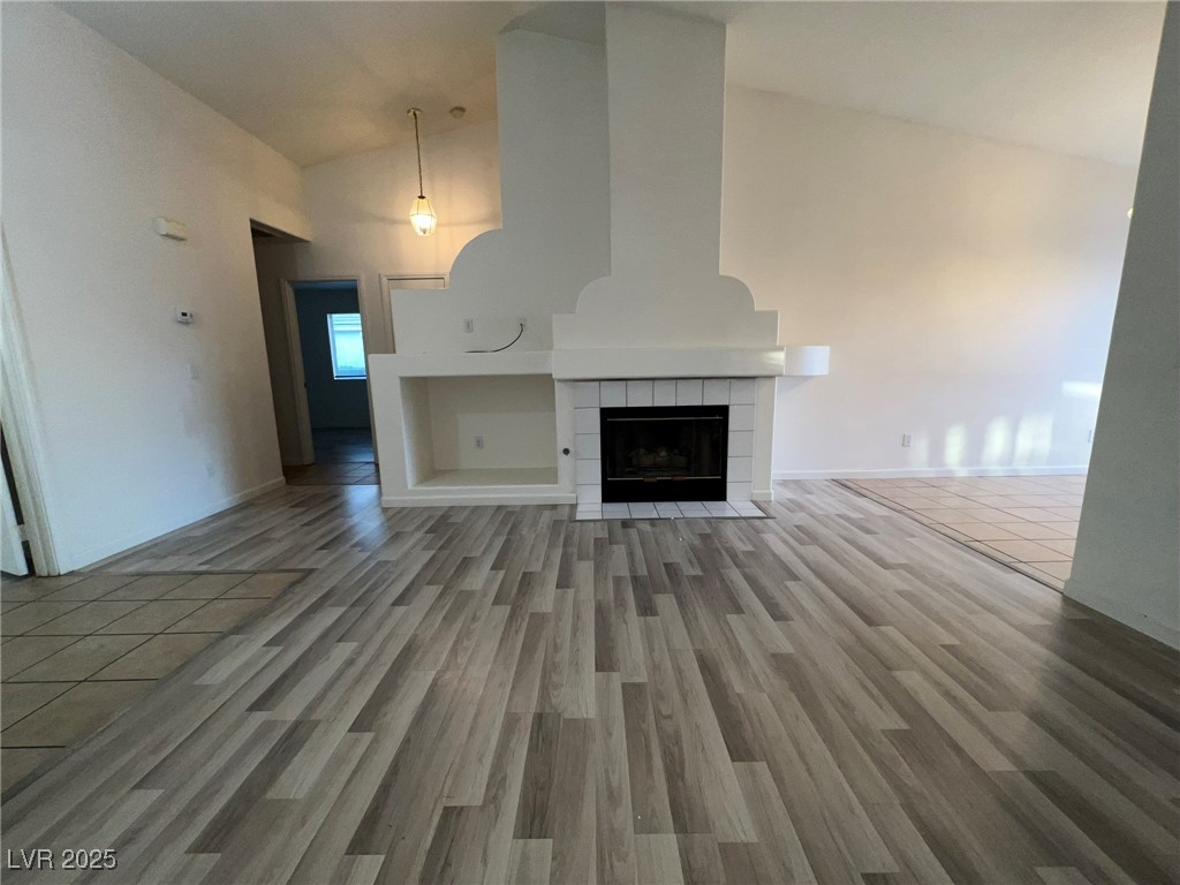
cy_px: 442
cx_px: 590
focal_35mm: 13
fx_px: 443
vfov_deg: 89.9
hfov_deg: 106.2
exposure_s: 1/60
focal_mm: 1.57
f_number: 1.8
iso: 64
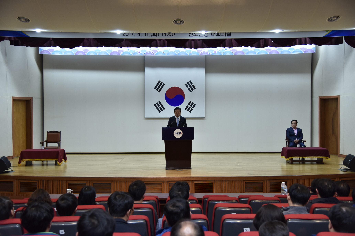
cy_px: 118
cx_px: 178
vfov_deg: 30.5
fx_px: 434
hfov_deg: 44.5
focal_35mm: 44
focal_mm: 44
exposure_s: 1/125
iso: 800
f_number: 4
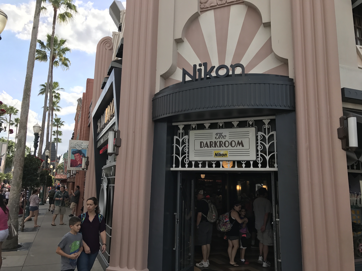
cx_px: 181
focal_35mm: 28
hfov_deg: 63.4
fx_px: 293
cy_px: 136
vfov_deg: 49.7
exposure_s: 1/1244
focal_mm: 3.99
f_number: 1.8
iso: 20
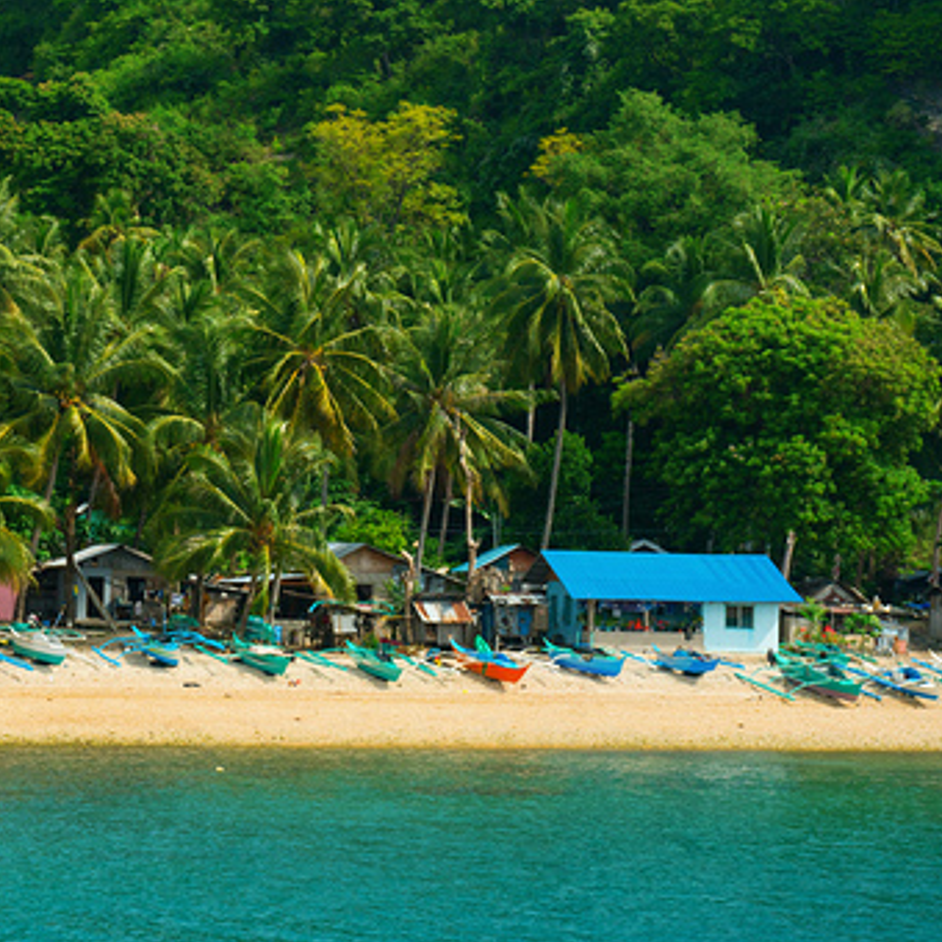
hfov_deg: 16.4
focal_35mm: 105
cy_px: 418
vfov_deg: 16.6
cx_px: 172
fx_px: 3233
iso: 400
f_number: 8
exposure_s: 1/640
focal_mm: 70
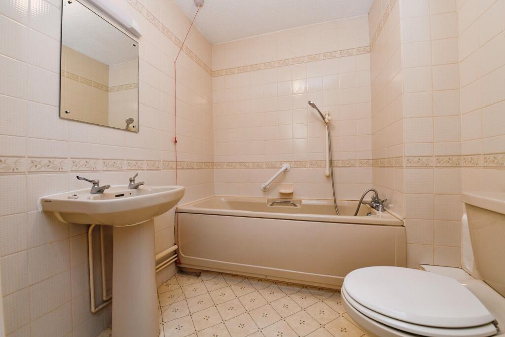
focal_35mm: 14
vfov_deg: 81.2
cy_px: 168
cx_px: 252
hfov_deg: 104.2
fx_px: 196
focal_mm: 14
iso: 800
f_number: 8
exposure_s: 1/60
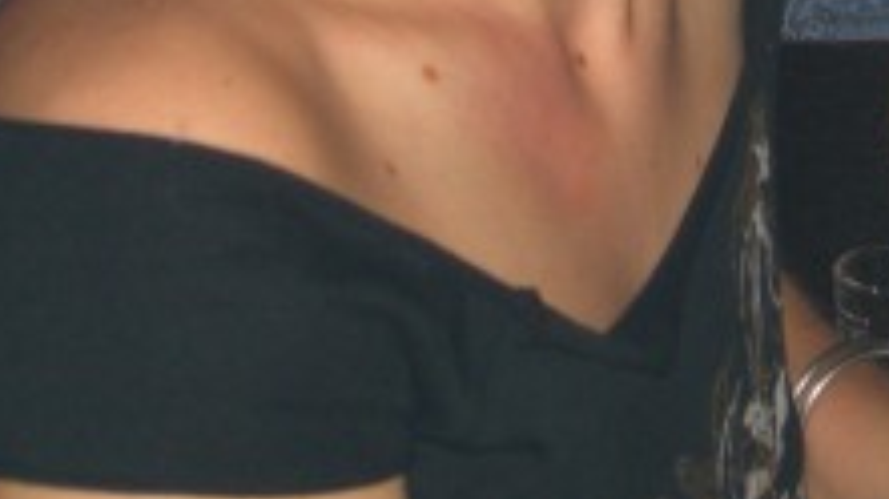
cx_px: 792
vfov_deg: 5.1
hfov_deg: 9.1
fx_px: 5583
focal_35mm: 237
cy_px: -338
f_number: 4.4
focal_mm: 16.6
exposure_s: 1/60
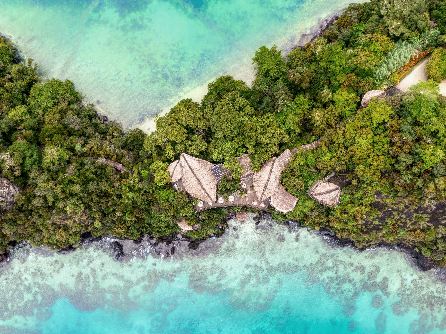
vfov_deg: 48.1
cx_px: 241
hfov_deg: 61.6
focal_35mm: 29
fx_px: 374
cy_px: 184
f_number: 2.8
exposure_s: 1/500
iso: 110
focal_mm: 4.39
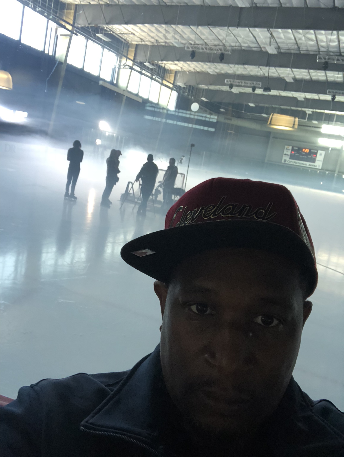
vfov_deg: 56.8
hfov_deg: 44.2
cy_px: 228
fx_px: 423
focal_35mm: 32
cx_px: 172
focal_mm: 2.87
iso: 160
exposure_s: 1/60
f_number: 2.2
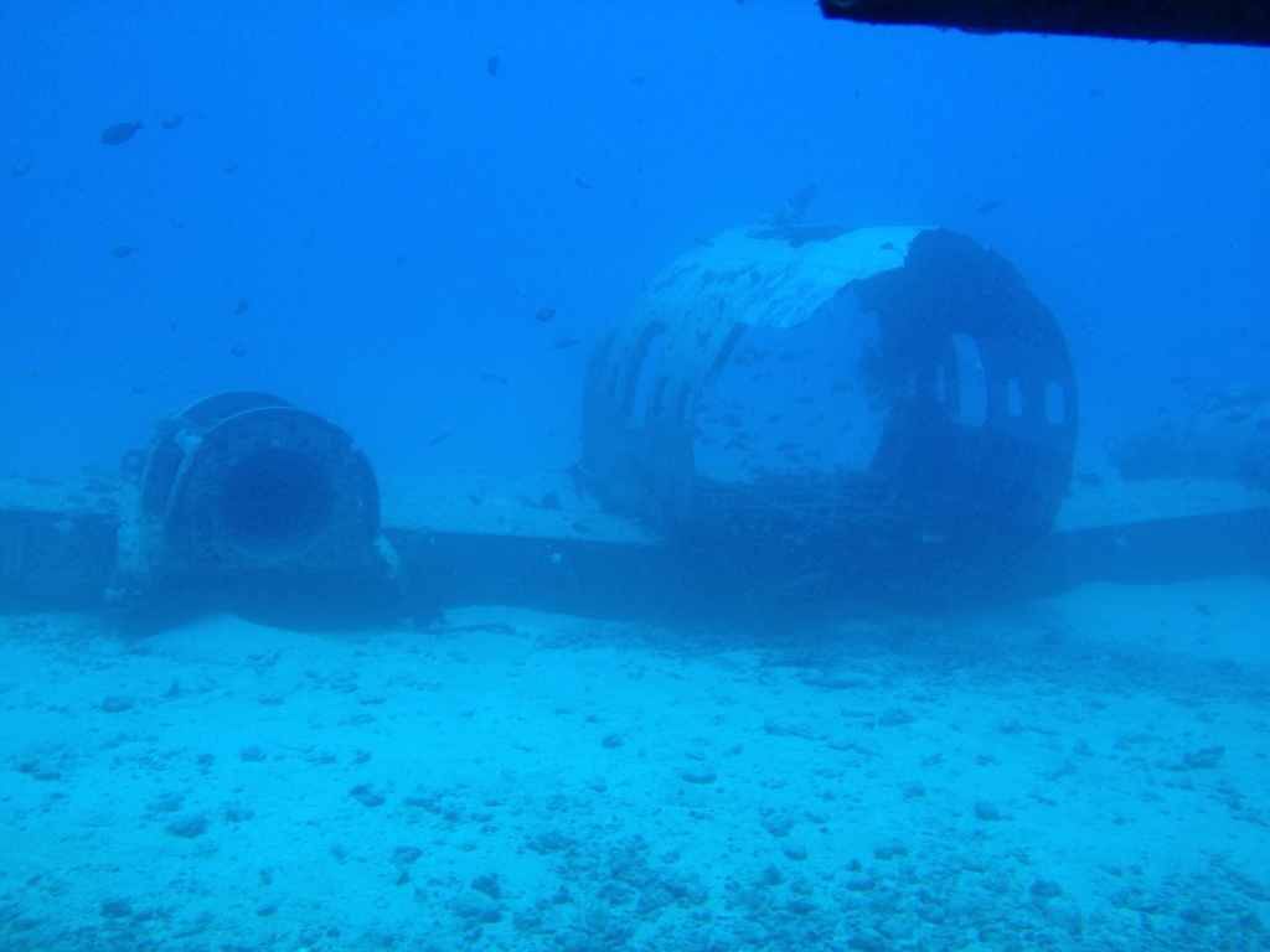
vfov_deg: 40.7
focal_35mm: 35
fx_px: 1284
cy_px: 476
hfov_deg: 52.6
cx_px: 635
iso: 64
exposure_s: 1/130
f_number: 2.4
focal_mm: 4.28
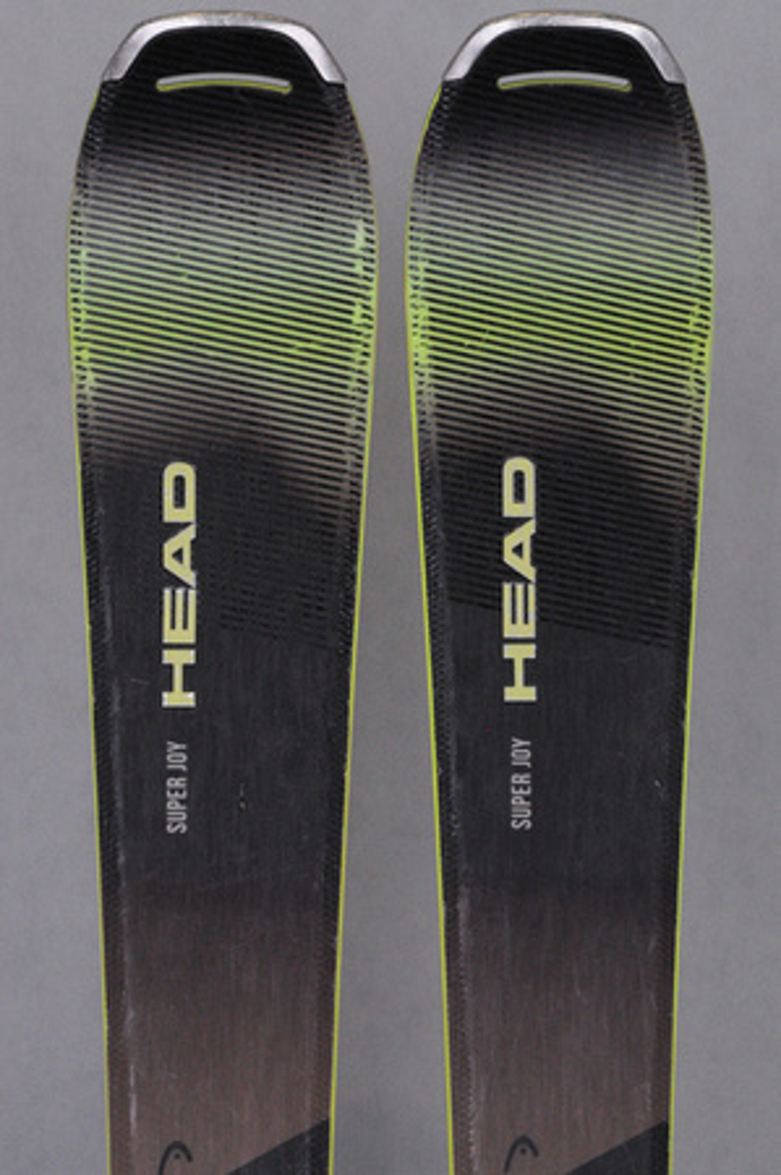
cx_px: 390
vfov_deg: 13.1
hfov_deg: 8.7
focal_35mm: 158
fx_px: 5137
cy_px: 588
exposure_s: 1/125
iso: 3200
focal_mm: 105
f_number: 16
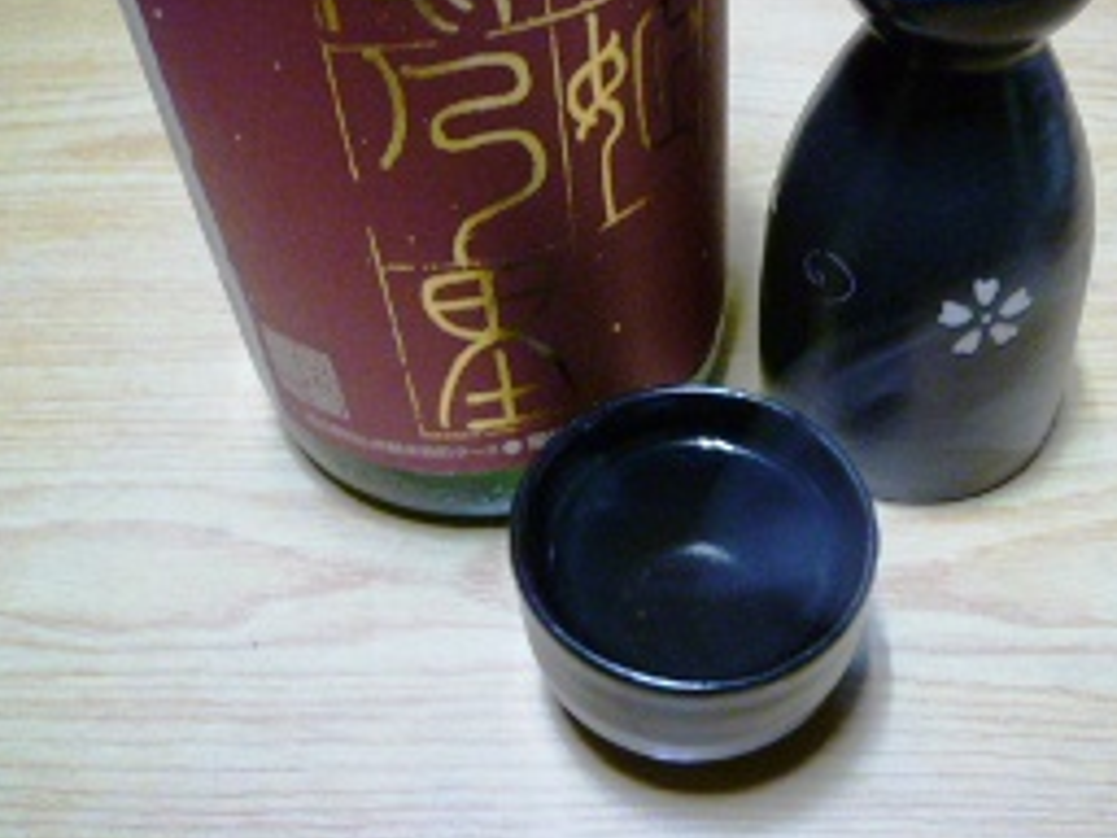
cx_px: 694
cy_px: 288
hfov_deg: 47.5
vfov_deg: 36.5
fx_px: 1258
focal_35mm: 39
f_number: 2.8
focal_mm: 4.5
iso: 400
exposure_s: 1/8
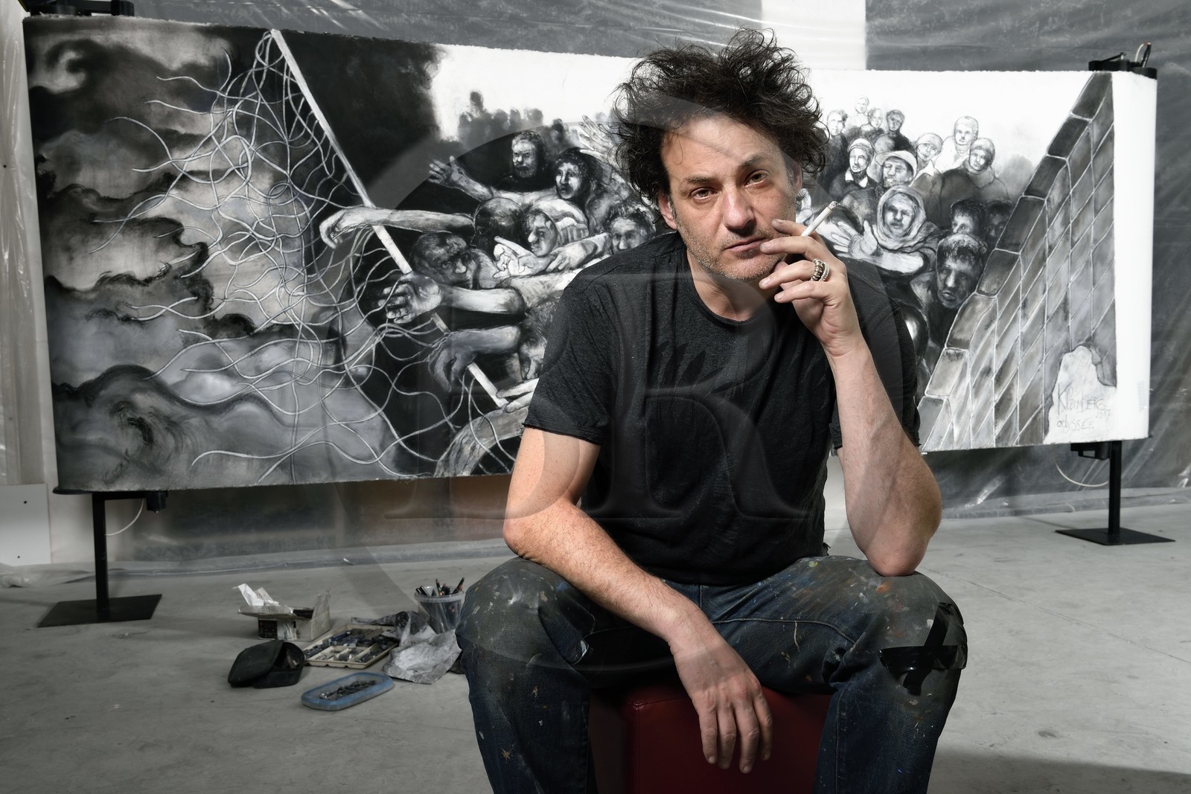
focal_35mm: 34
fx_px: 1125
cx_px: 596
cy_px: 397
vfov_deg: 38.9
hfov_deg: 55.8
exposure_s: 1/250
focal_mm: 34
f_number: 13
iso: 125
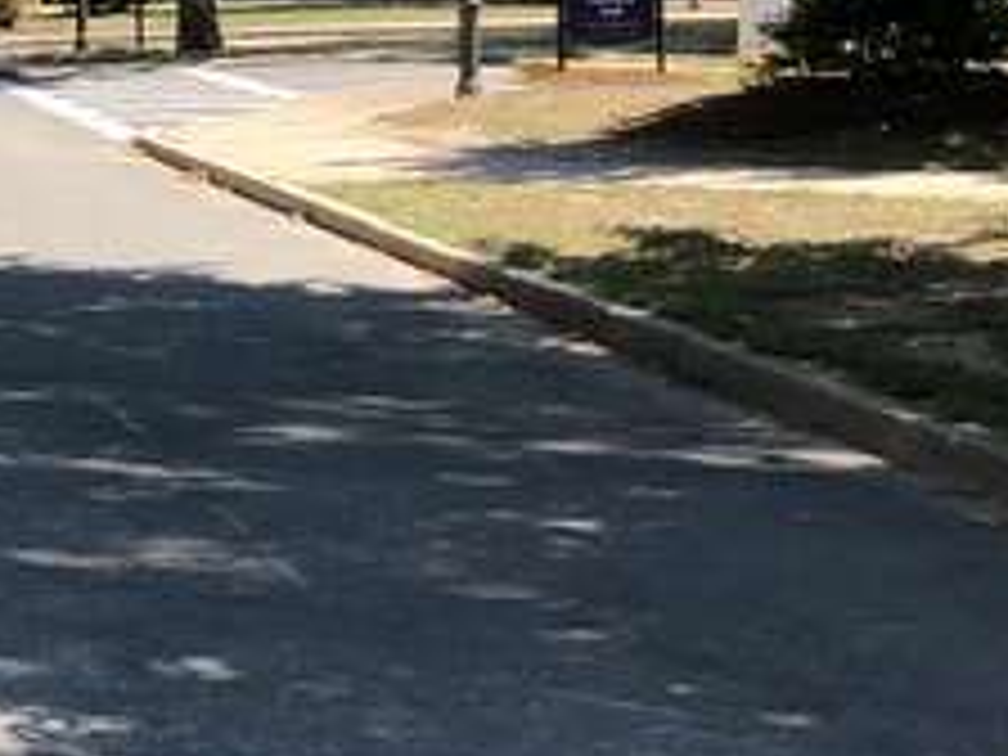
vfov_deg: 14.6
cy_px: 4
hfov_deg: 18.3
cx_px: -306
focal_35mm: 100
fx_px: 2912
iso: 20
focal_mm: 4
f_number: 1.8
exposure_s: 1/774
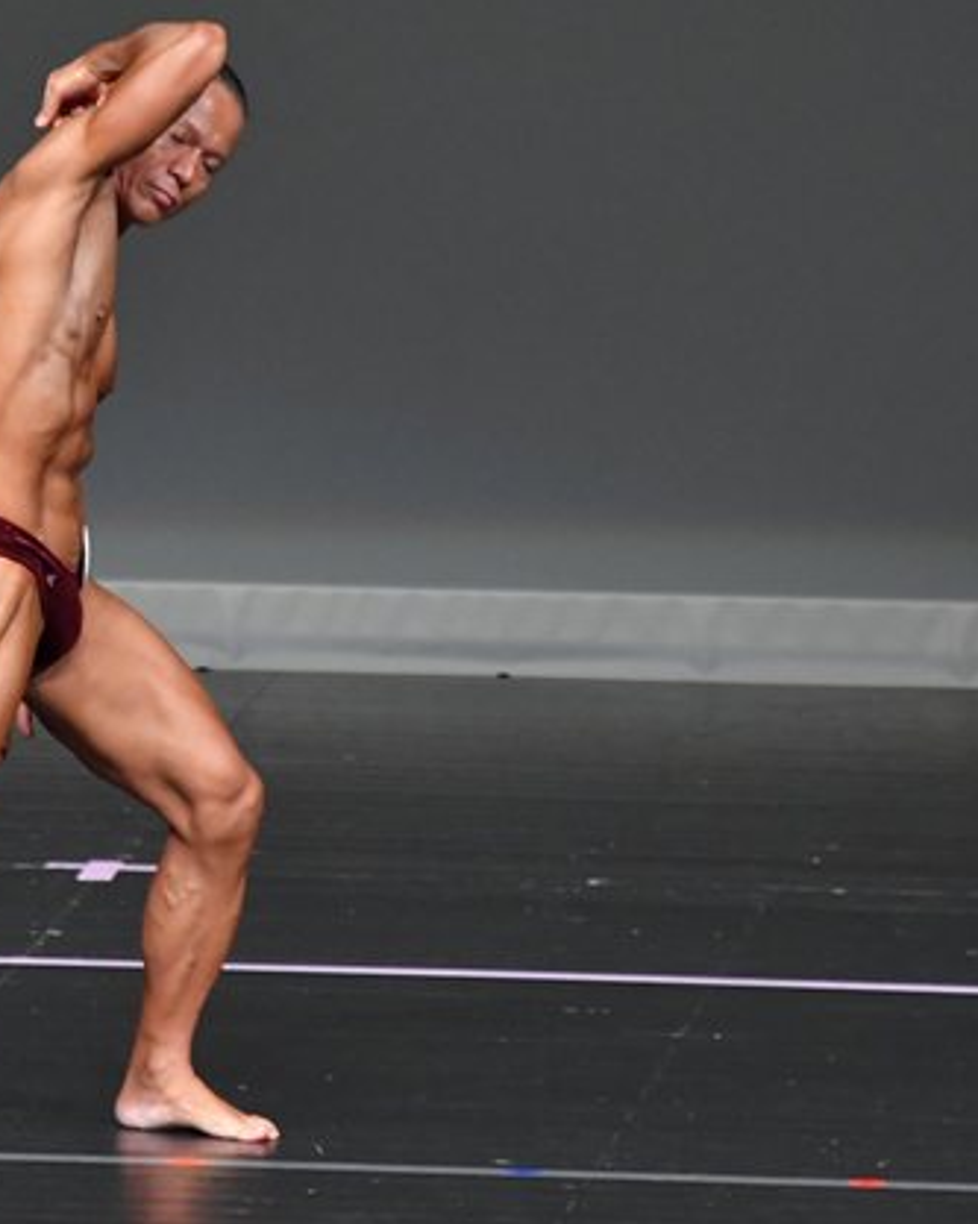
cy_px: 508
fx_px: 21805
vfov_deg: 3.2
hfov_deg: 2.6
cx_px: 154
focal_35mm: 602
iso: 4000
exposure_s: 1/400
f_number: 5.6
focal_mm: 230
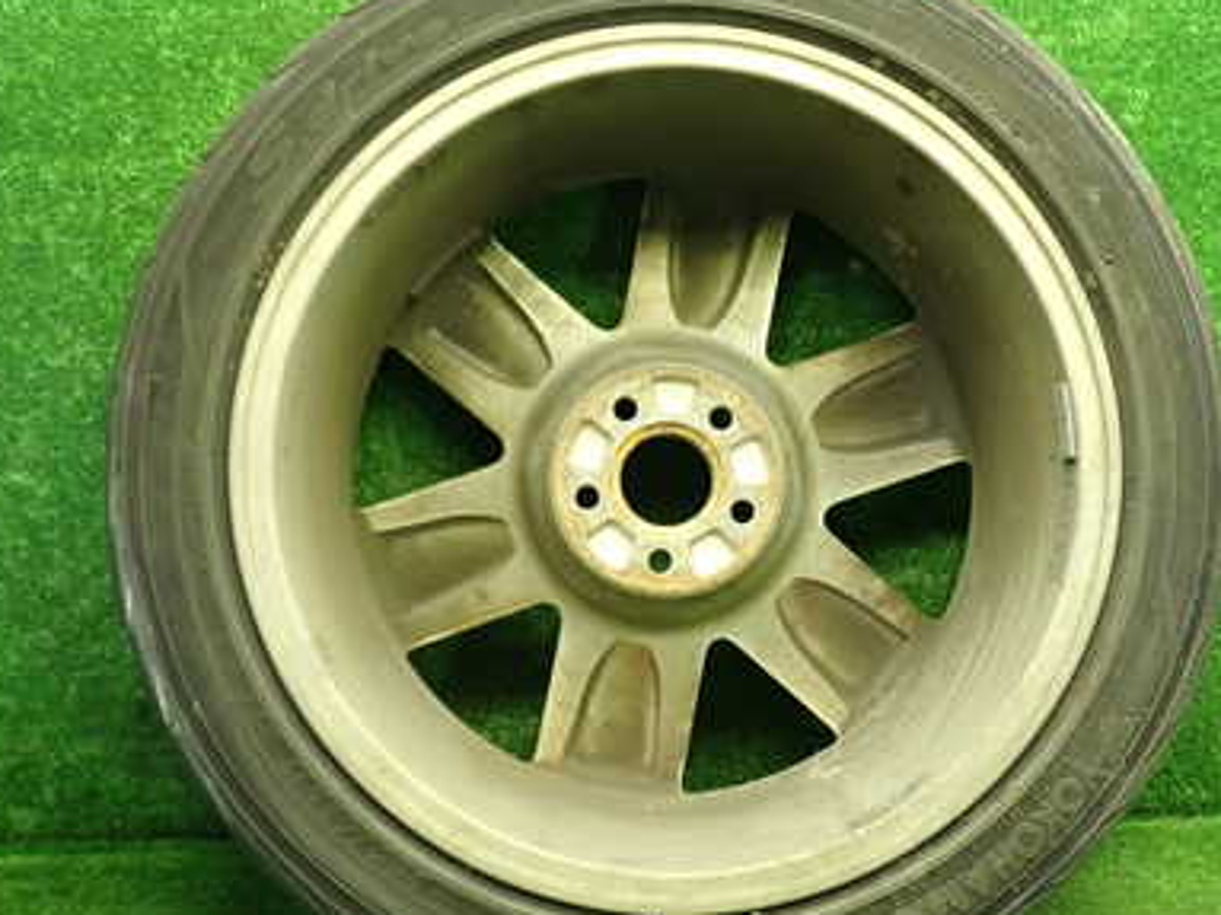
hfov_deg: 40.4
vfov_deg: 30.9
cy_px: 475
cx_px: 654
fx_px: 1657
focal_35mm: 47
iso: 320
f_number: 2.3
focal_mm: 5.4
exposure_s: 1/30
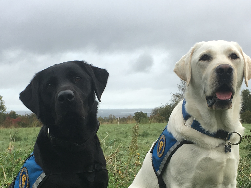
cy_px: 169
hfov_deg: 26.0
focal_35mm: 75
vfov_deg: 19.3
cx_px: 107
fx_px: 544
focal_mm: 4.15
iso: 25
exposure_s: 1/247
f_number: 2.2
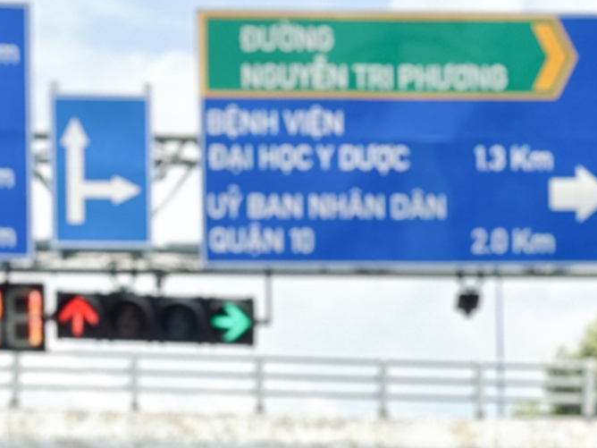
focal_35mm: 184
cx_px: 665
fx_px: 3173
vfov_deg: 7.9
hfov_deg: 10.6
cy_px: 734
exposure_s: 1/4098
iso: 100
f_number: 1.78
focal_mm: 6.76
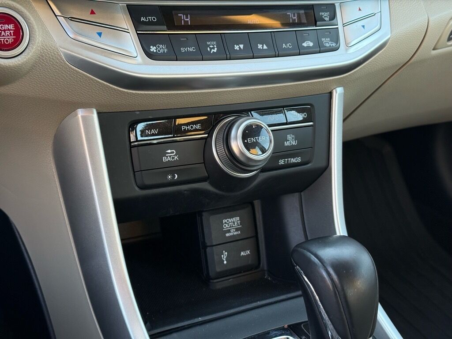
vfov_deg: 30.3
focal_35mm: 48
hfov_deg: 39.7
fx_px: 627
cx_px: 226
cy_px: 170
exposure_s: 1/83
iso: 200
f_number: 1.78
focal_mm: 6.76
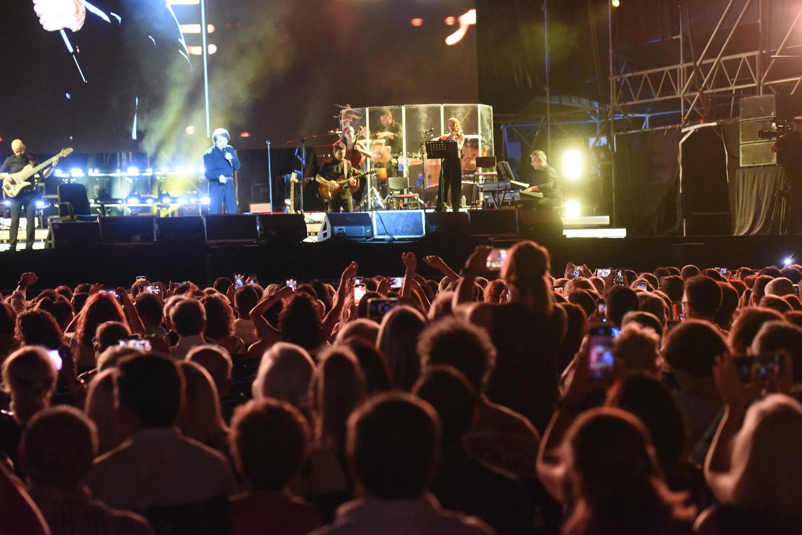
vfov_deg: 12.5
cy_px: 268
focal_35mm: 110
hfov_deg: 18.6
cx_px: 401
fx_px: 2451
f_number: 4
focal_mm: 110
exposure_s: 1/200
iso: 12800
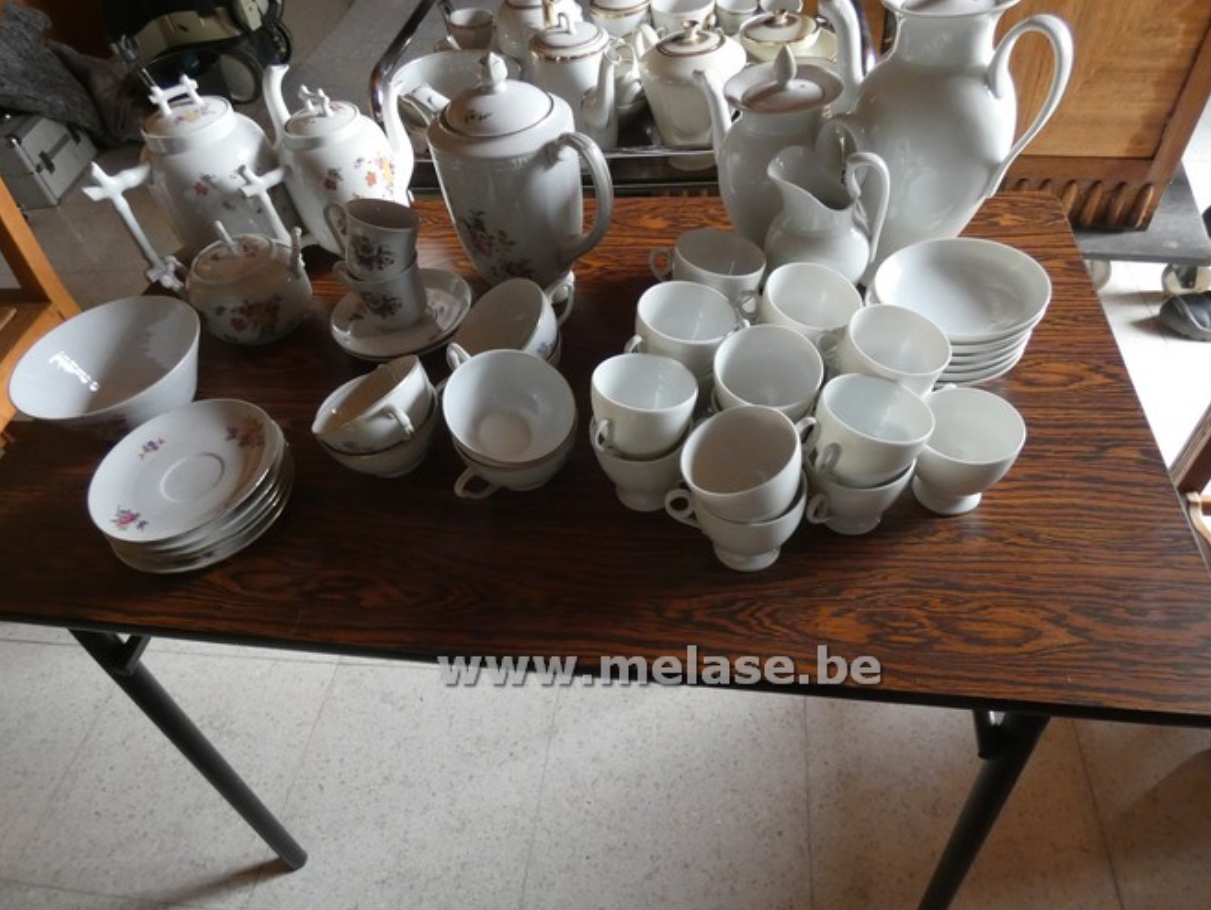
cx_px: 635
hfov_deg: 76.3
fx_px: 770
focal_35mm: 22
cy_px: 478
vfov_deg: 61.1
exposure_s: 1/125
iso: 400
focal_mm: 3.6
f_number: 2.8
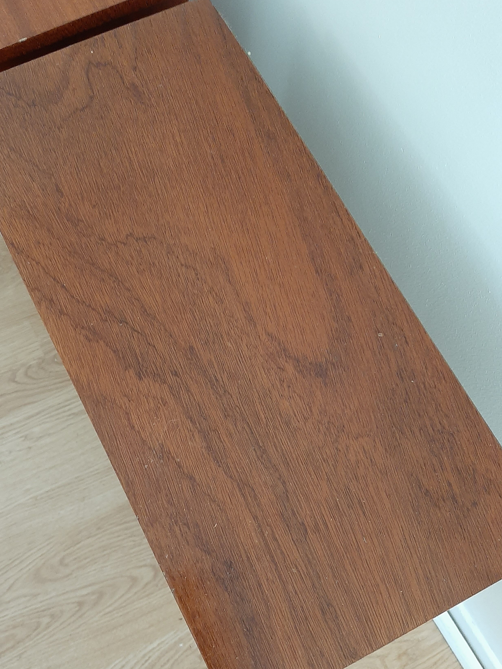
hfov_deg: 44.0
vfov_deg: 56.5
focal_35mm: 32
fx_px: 619
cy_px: 396
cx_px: 207
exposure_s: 1/33
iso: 200
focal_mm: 3.93
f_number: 1.7
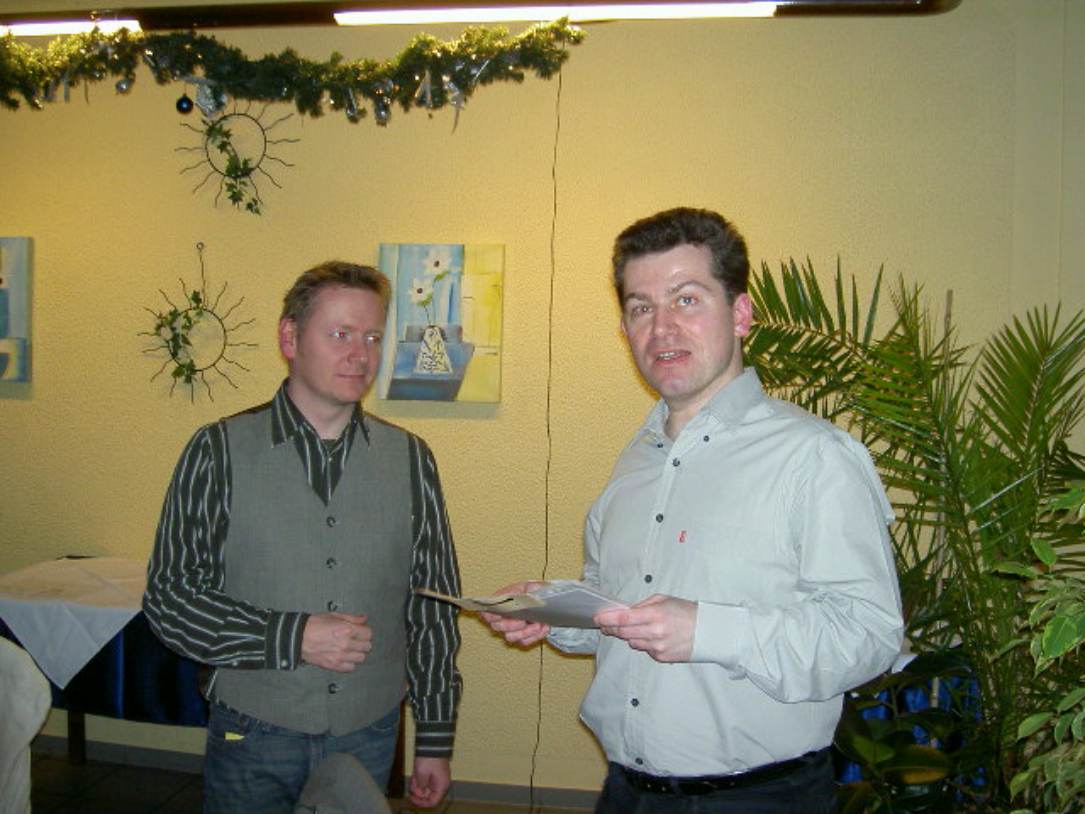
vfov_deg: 36.8
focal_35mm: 39
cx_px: 542
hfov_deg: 47.9
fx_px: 1222
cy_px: 407
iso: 100
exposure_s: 1/59.5
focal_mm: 8
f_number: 2.8
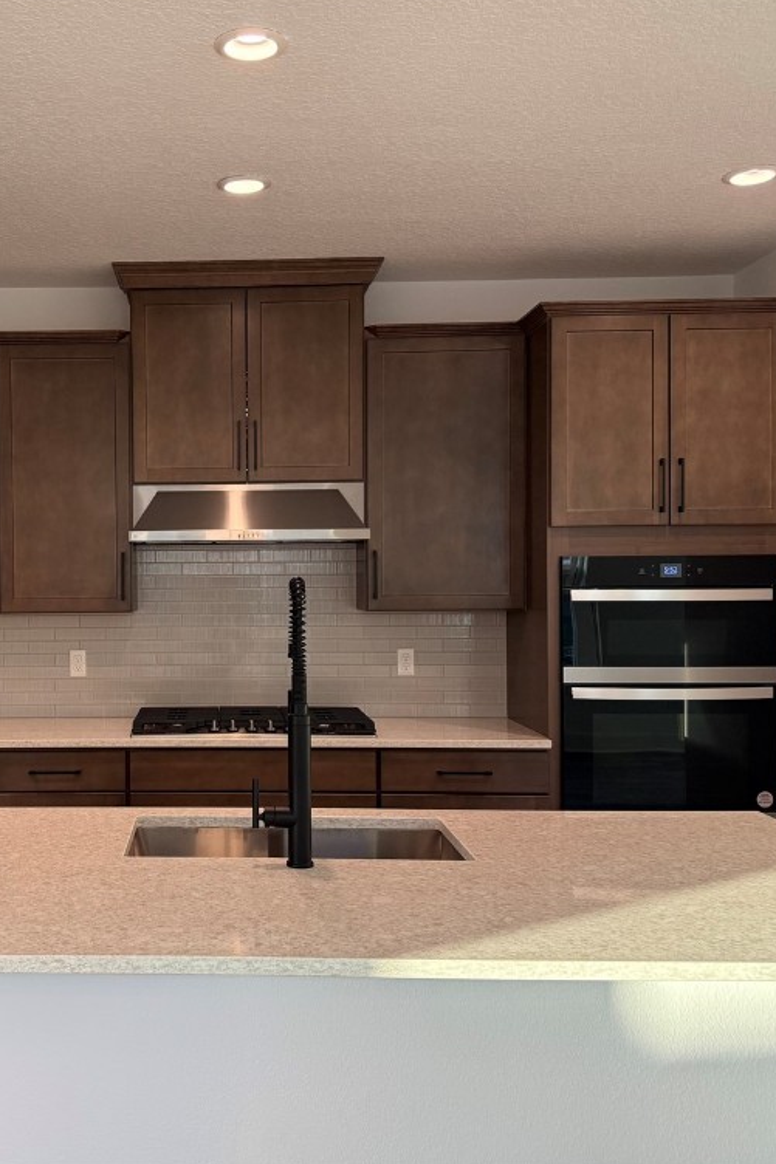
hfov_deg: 37.7
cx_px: 173
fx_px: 1100
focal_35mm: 34
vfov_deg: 55.8
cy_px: 577
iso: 200
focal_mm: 6.76
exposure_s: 1/165
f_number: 1.78
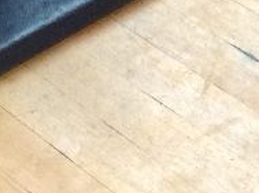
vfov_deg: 8.5
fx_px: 1240
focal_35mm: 166
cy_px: -174
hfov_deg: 11.1
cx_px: -218
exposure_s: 1/25
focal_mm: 3.3
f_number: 2.4
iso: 250
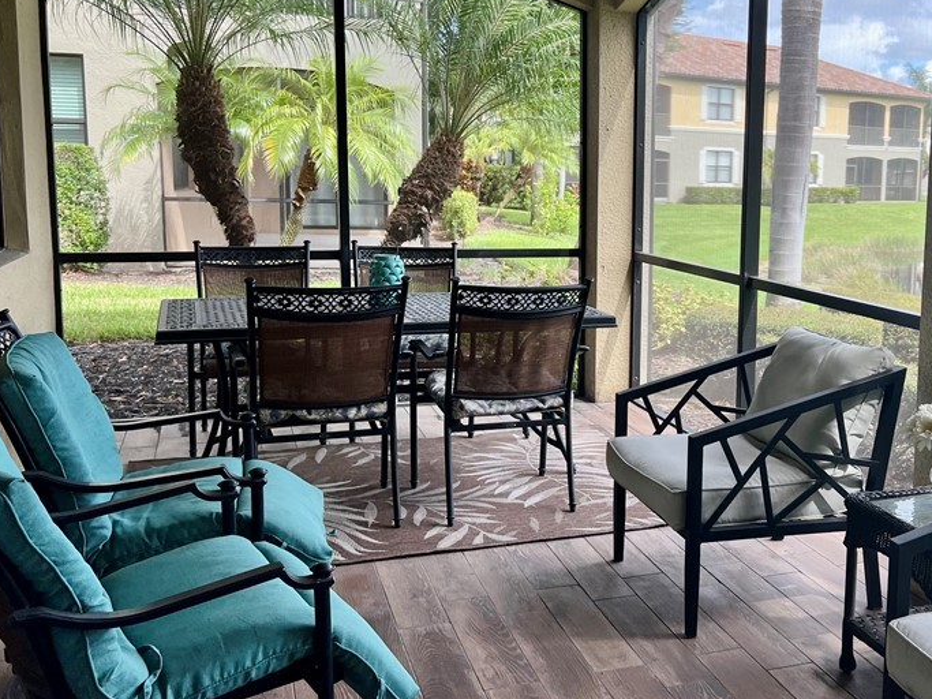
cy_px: 309
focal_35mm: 39
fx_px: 1050
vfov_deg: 36.8
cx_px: 671
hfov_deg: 46.5
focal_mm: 5.7
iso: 40
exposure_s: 1/268
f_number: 1.5
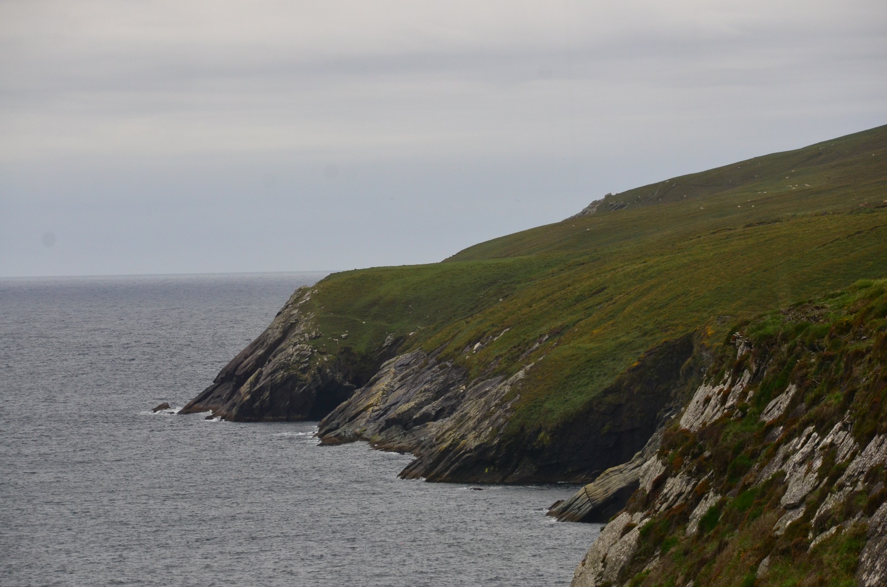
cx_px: 444
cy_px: 294
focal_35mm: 255
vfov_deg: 5.4
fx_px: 6269
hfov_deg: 8.1
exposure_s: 1/1000
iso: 800
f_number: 7.1
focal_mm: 170
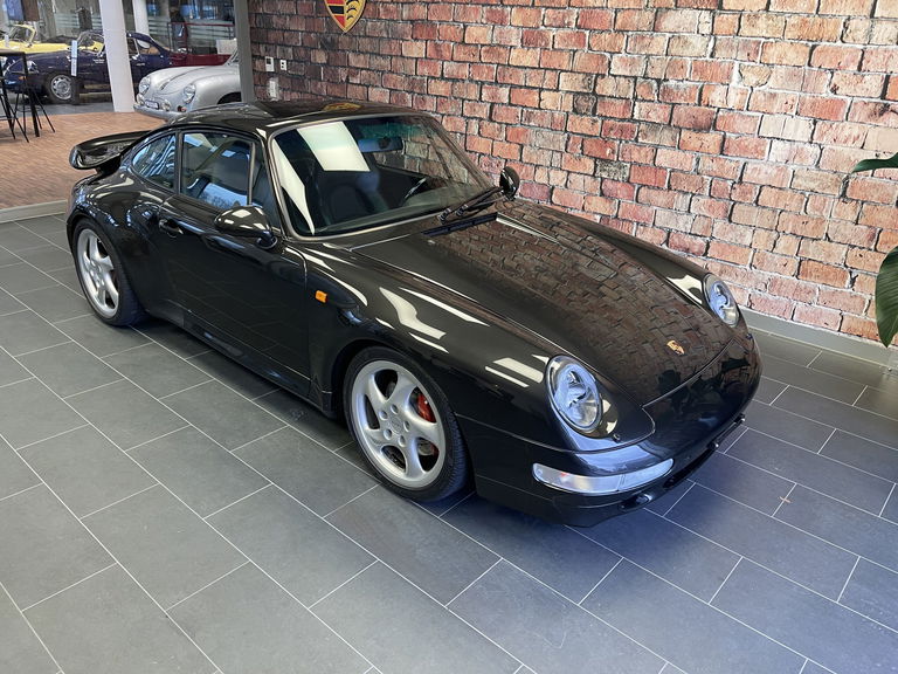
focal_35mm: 25
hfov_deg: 69.4
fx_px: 649
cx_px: 449
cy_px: 337
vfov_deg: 54.9
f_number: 1.6
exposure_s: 1/50
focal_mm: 5.1
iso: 100
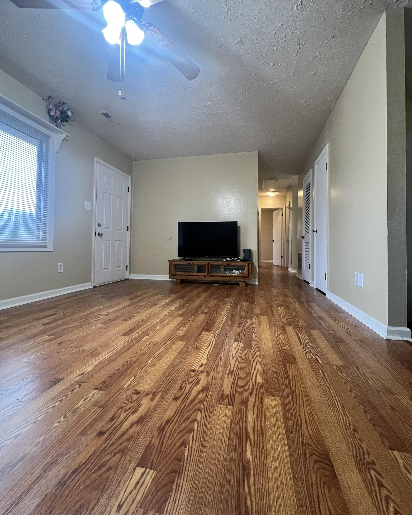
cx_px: 209
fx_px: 213
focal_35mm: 14
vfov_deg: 100.6
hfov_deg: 88.0
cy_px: 243
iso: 320
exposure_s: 1/60
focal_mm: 1.57
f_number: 1.8
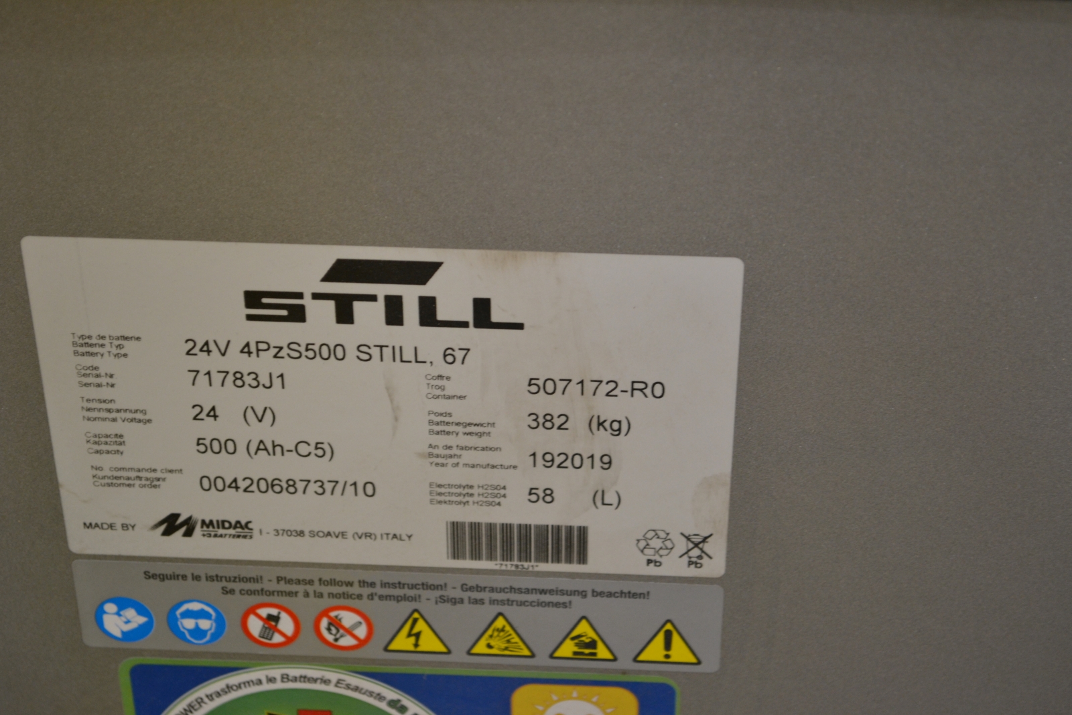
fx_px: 2233
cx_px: 536
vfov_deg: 18.2
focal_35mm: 75
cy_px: 358
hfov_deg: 27.0
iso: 560
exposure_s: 1/15
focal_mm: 50
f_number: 5.6
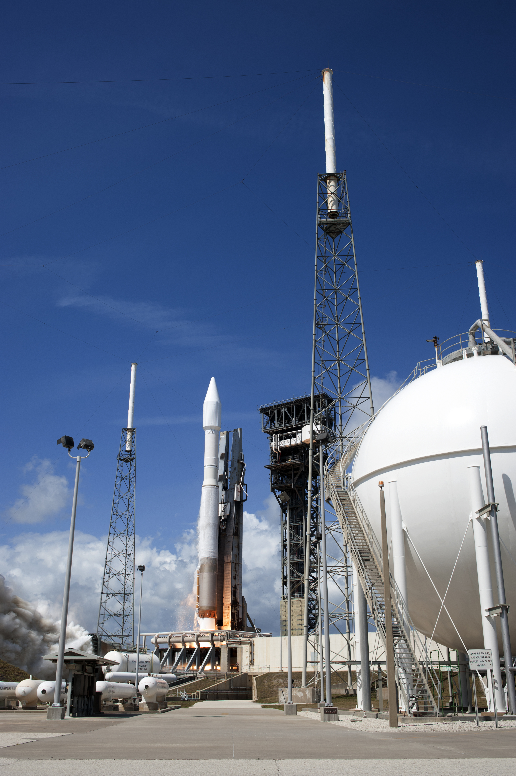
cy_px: 388
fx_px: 753
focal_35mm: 35
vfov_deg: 54.5
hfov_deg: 37.8
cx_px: 258
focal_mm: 35
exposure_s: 1/1000
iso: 200
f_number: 8
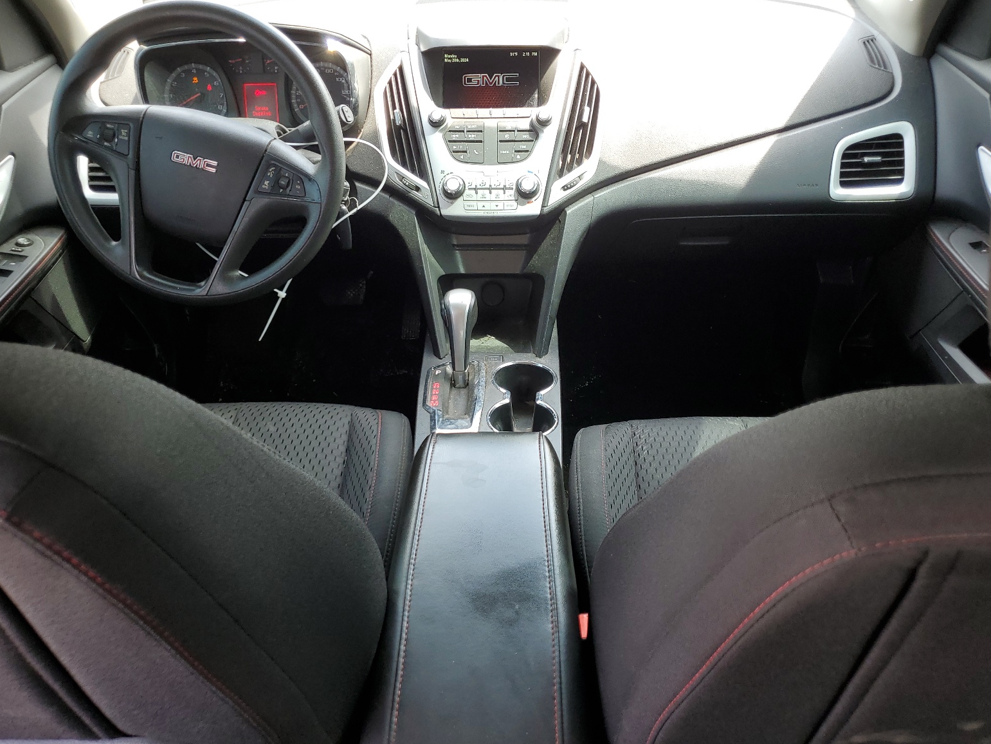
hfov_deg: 65.3
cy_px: 368
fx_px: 773
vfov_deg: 51.4
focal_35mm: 27
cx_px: 503
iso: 50
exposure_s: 1/141
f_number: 1.5
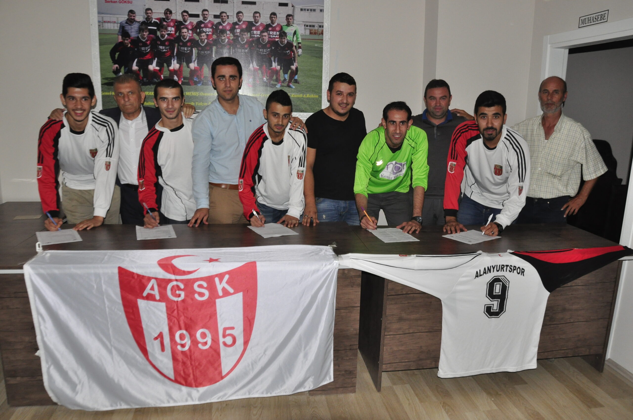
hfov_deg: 67.4
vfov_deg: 47.8
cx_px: 316
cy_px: 210
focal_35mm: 27
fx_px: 474
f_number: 7.1
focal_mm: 18
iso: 1000
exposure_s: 1/100
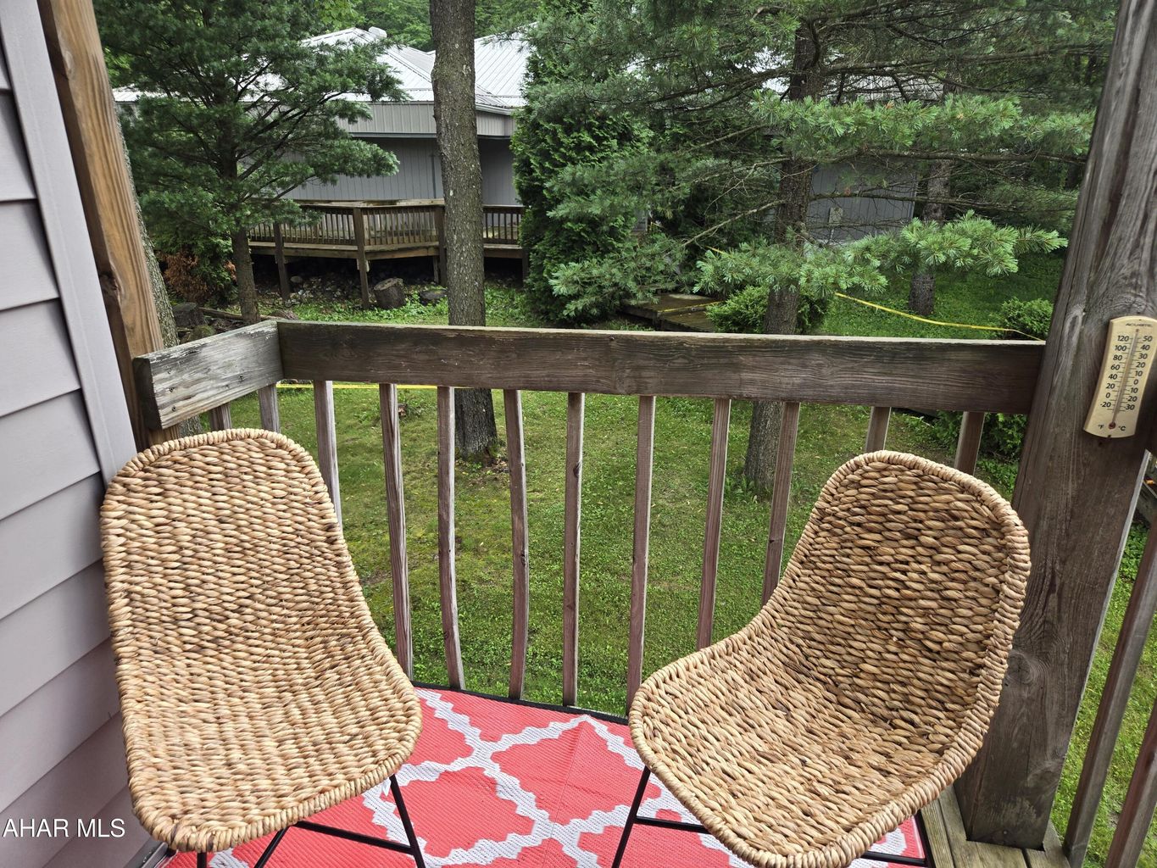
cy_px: 434
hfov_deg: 73.9
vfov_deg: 58.9
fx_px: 769
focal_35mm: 23
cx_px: 578
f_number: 1.8
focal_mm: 5.4
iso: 25
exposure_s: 1/191
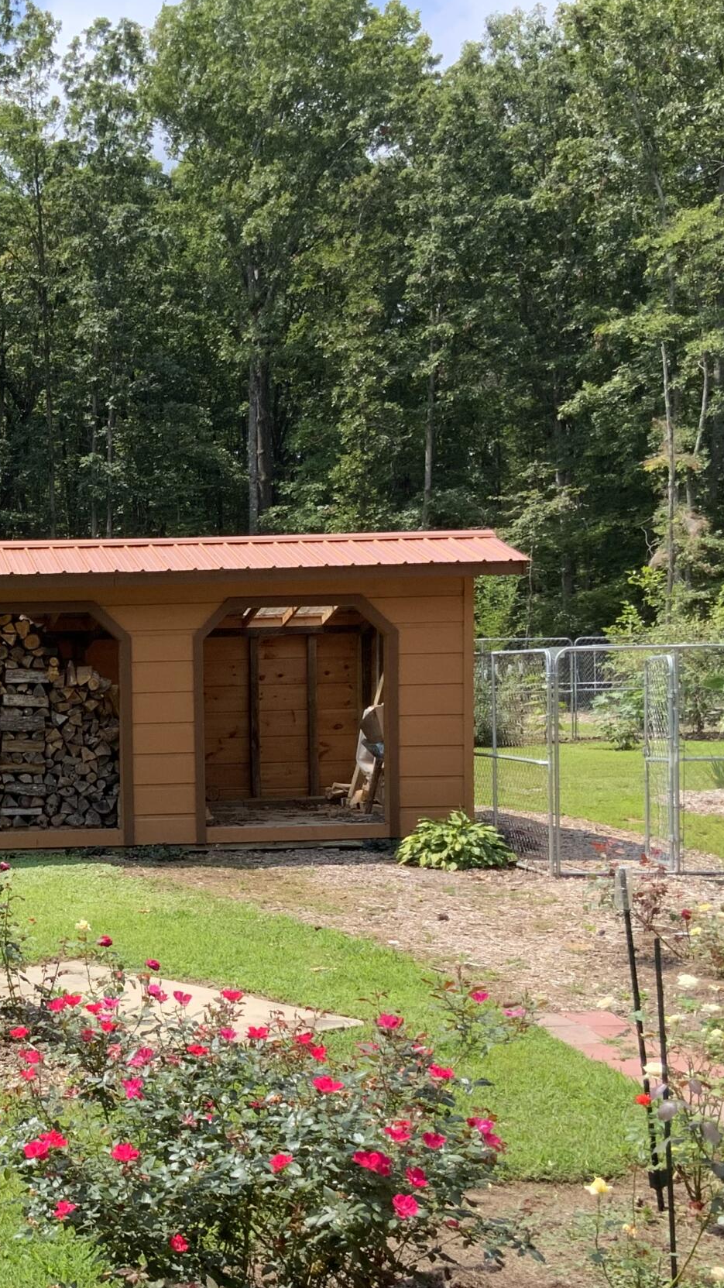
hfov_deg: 20.0
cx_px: -101
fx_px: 1946
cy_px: 799
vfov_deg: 36.4
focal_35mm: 57
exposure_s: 1/842
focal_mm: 3
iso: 16
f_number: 1.8
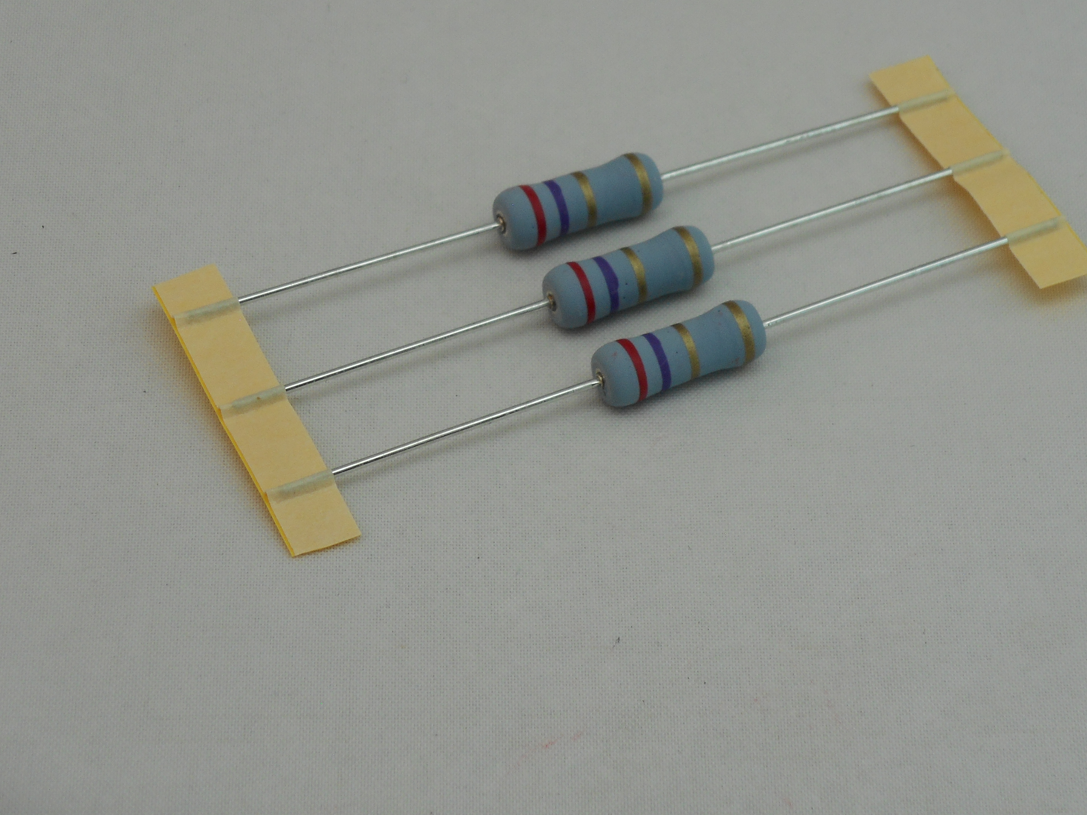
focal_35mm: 161
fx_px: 5056
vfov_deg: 9.2
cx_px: 614
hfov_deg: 12.3
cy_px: 287
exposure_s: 1/60
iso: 110
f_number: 5.9
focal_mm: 20.9
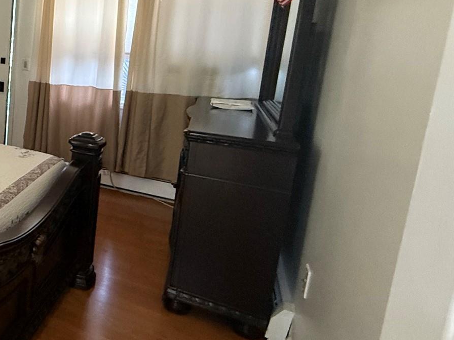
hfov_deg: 42.3
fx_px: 420
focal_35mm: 32
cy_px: 100
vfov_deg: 43.2
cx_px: -64
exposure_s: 1/60
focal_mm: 2.22
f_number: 2.2
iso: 500
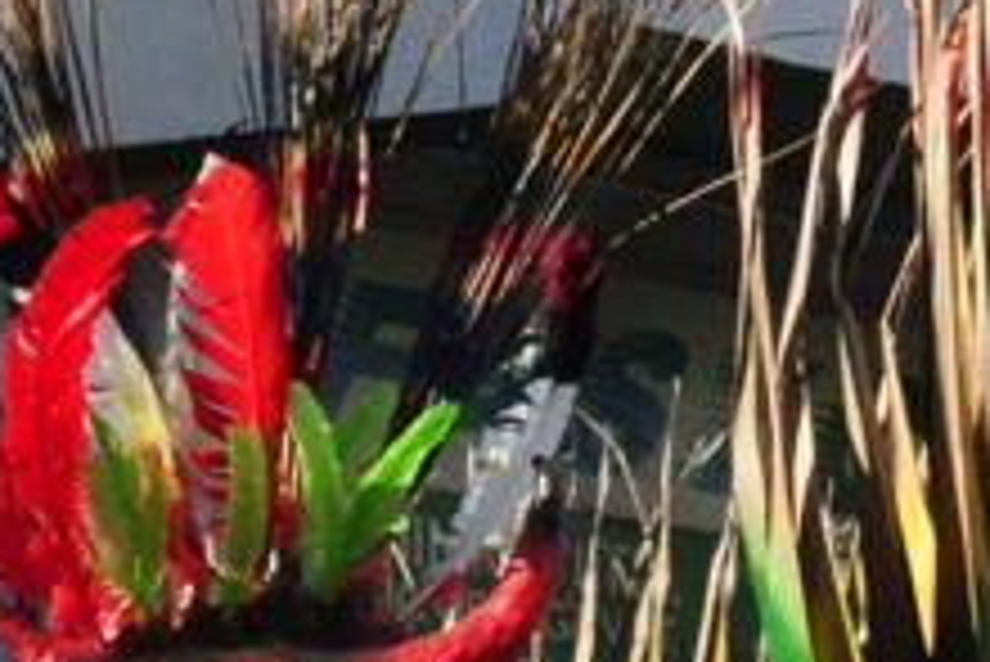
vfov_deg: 4.4
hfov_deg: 6.6
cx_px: 1822
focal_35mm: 305
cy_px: 1383
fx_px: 8390
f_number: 14
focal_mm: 35
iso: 1600
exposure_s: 1/800
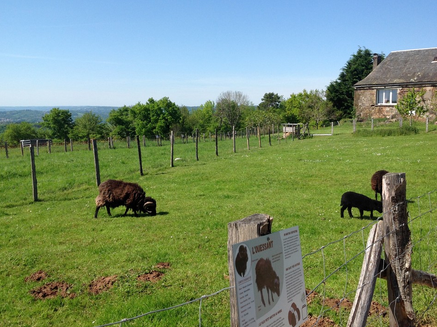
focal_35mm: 38
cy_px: 155
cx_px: 214
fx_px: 479
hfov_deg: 49.0
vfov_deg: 37.6
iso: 50
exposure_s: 1/1779
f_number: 2.4
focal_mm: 4.28
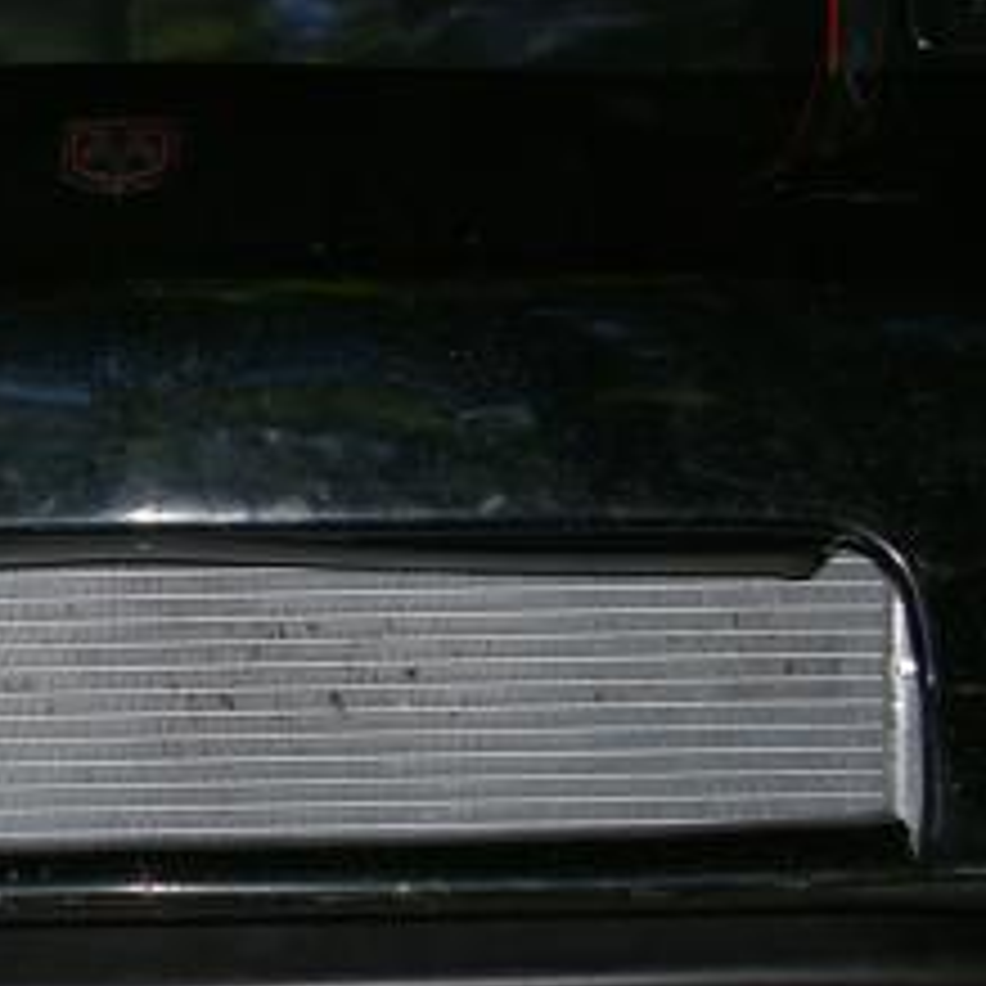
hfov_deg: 15.0
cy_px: 554
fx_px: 3714
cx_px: 90
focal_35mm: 115
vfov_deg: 15.1
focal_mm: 31
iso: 200
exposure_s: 1/50
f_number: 4
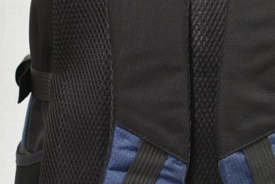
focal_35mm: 203
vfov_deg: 6.8
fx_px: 1552
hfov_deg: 10.1
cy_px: 112
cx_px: 232
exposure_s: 1/4
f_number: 4.8
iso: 100
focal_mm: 38
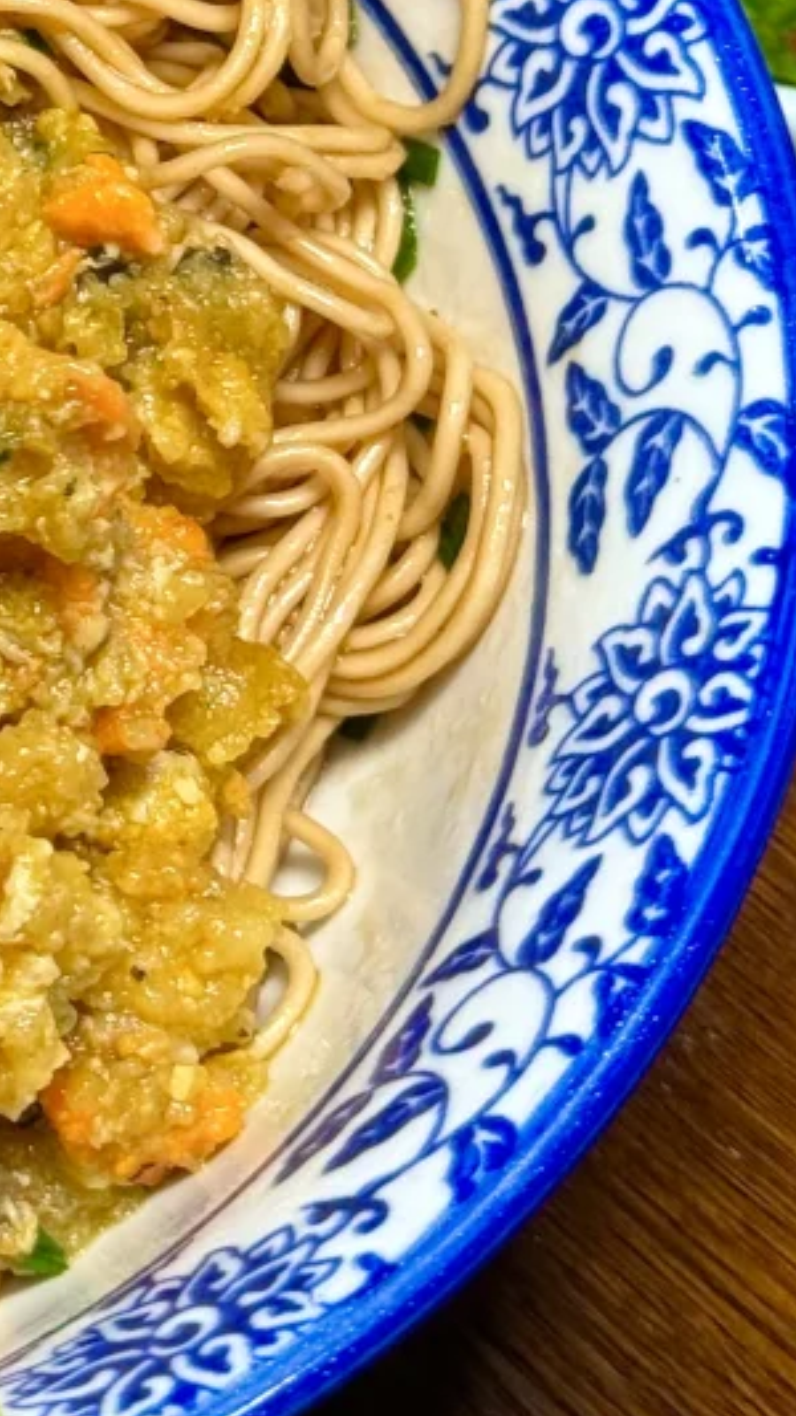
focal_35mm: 141
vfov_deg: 14.9
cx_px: -570
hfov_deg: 8.3
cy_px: -141
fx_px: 5296
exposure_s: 1/100
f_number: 1.78
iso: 64
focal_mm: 6.86
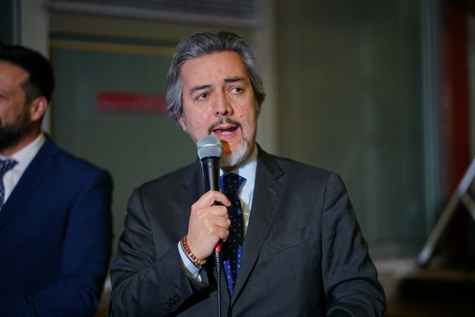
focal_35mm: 85
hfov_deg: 23.9
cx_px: 238
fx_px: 1122
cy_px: 158
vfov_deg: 16.1
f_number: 1.8
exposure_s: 1/160
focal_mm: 85
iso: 800
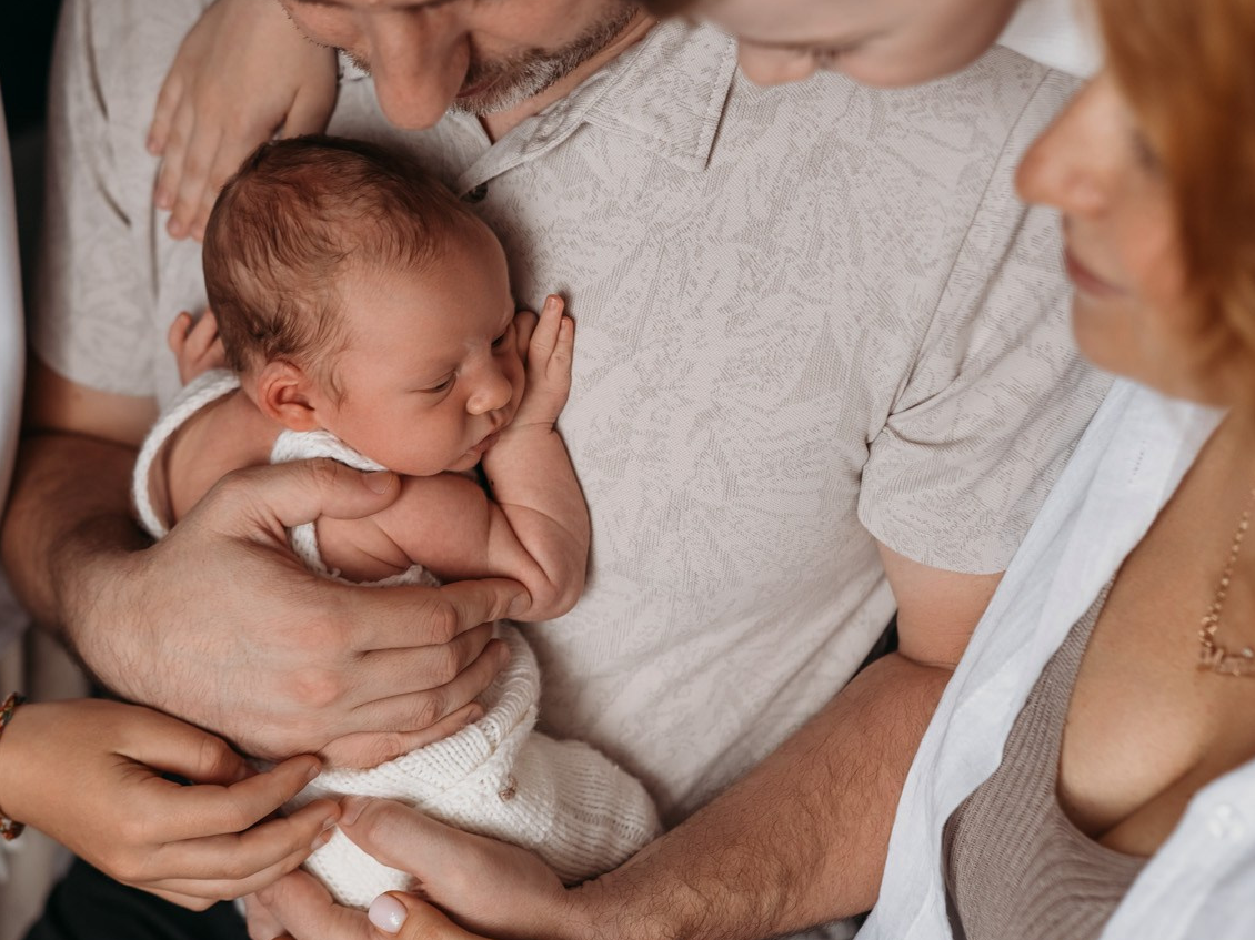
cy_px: 399
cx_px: 441
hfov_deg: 31.5
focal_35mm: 61
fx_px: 2211
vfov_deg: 24.0
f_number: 2
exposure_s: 1/100
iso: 200
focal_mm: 35
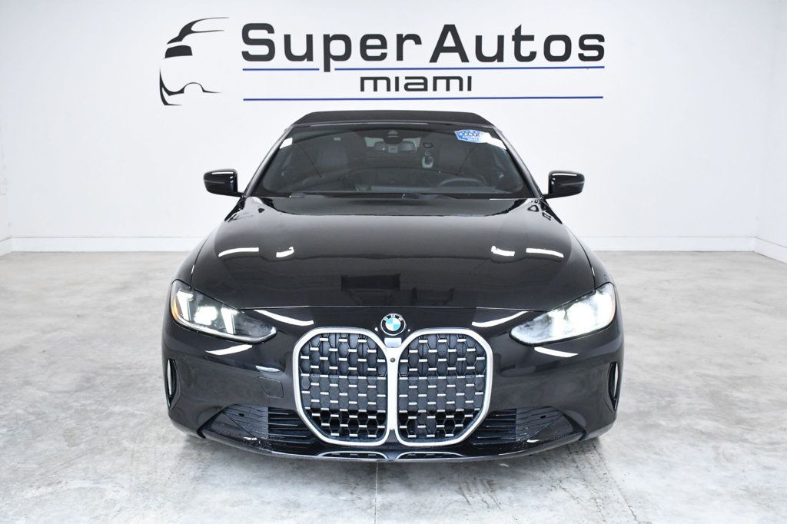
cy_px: 262
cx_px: 394
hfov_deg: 49.6
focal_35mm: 39
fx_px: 852
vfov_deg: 34.2
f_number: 8
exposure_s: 1/250
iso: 2500
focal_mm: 26
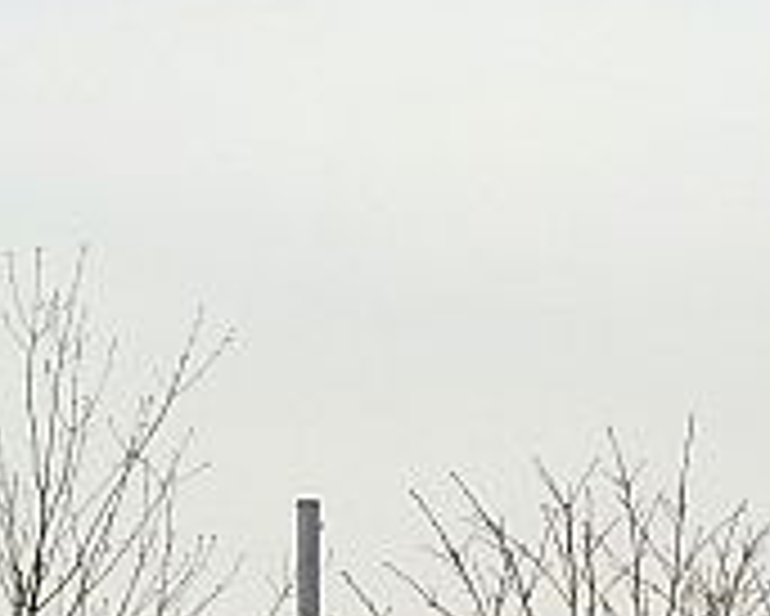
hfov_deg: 6.0
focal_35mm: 321
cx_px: 324
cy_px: 1180
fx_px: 7319
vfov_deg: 4.8
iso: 125
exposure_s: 1/320
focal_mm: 9.1
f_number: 3.9
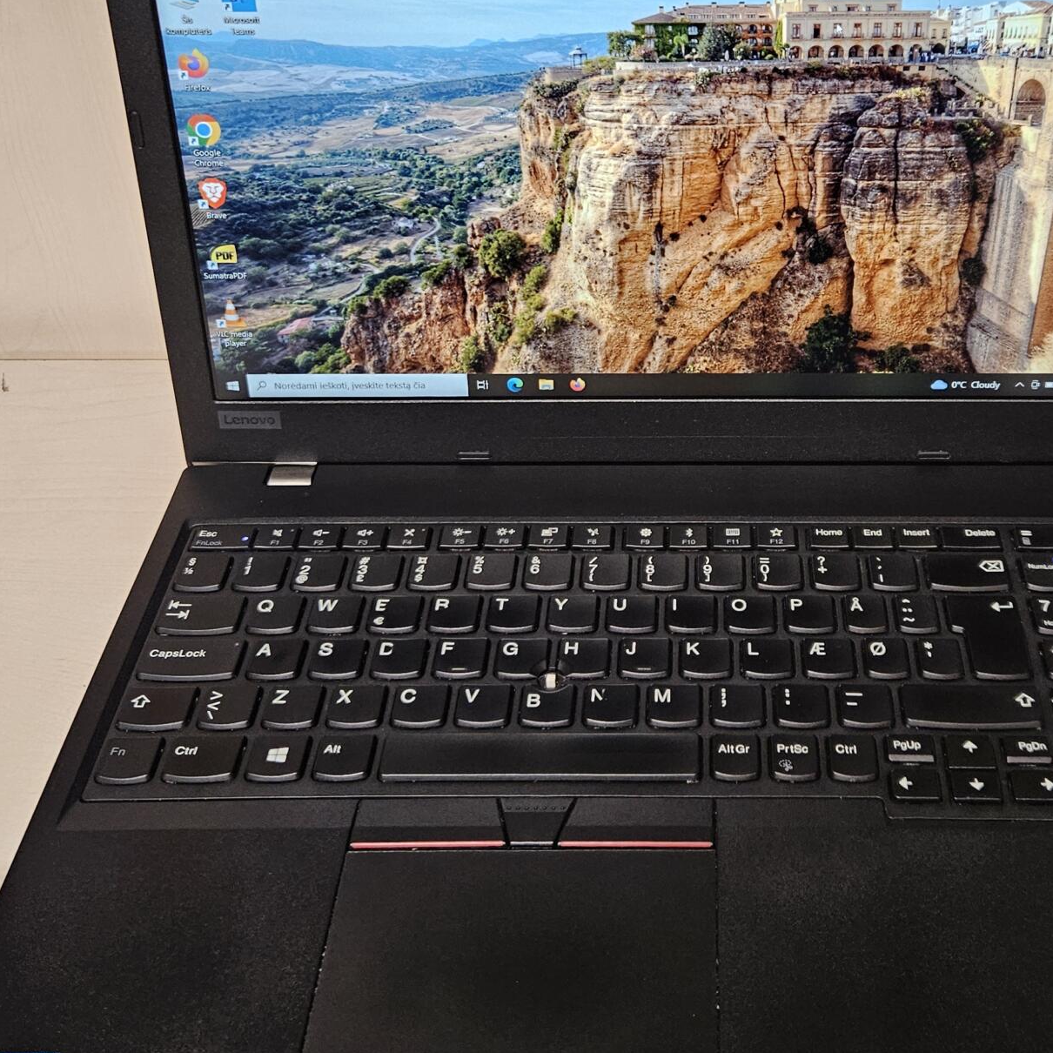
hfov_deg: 38.7
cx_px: 708
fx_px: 1480
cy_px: 345
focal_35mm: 43
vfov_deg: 38.7
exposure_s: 1/100
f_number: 1.8
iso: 200
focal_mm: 5.4
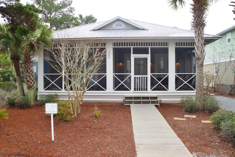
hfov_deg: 67.4
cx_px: 118
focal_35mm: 27
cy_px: 78
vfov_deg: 47.9
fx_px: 176
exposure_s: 1/80
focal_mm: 18
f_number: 8
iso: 100
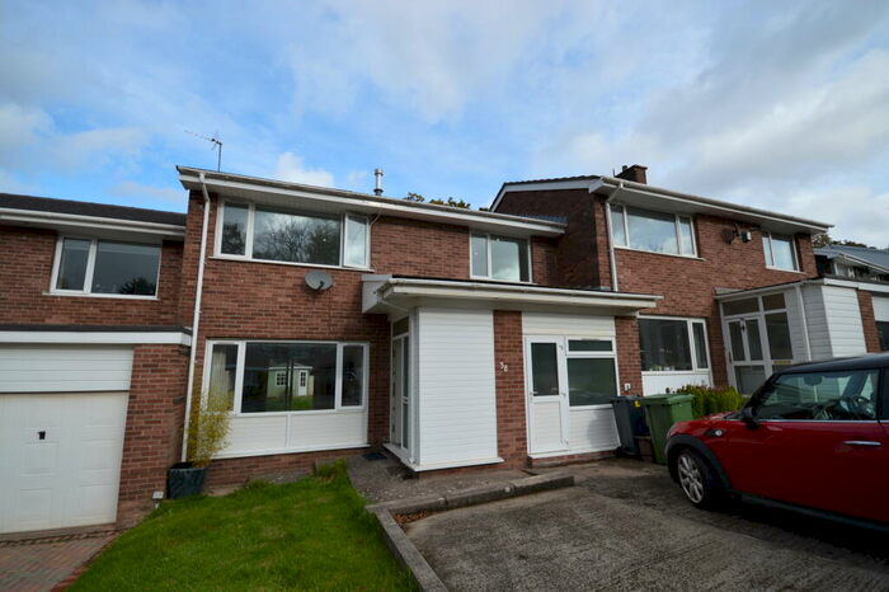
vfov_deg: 77.3
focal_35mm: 15
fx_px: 370
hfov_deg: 100.4
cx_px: 444
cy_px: 296
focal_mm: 10
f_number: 6.3
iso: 100
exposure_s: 1/160
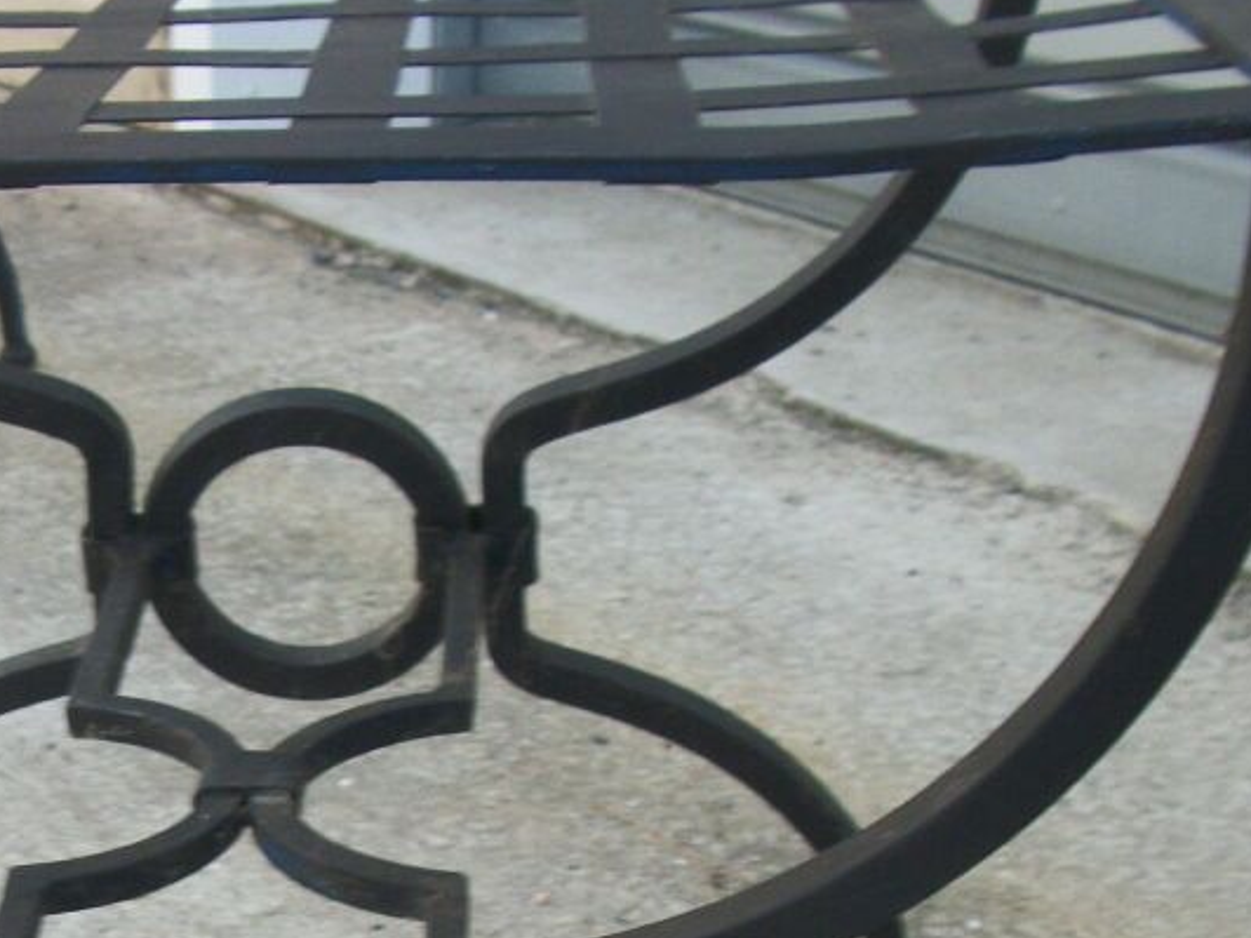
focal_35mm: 77
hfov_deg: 24.4
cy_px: 1105
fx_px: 2783
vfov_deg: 18.2
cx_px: 61
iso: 80
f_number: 8.8
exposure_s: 1/50
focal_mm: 5.7
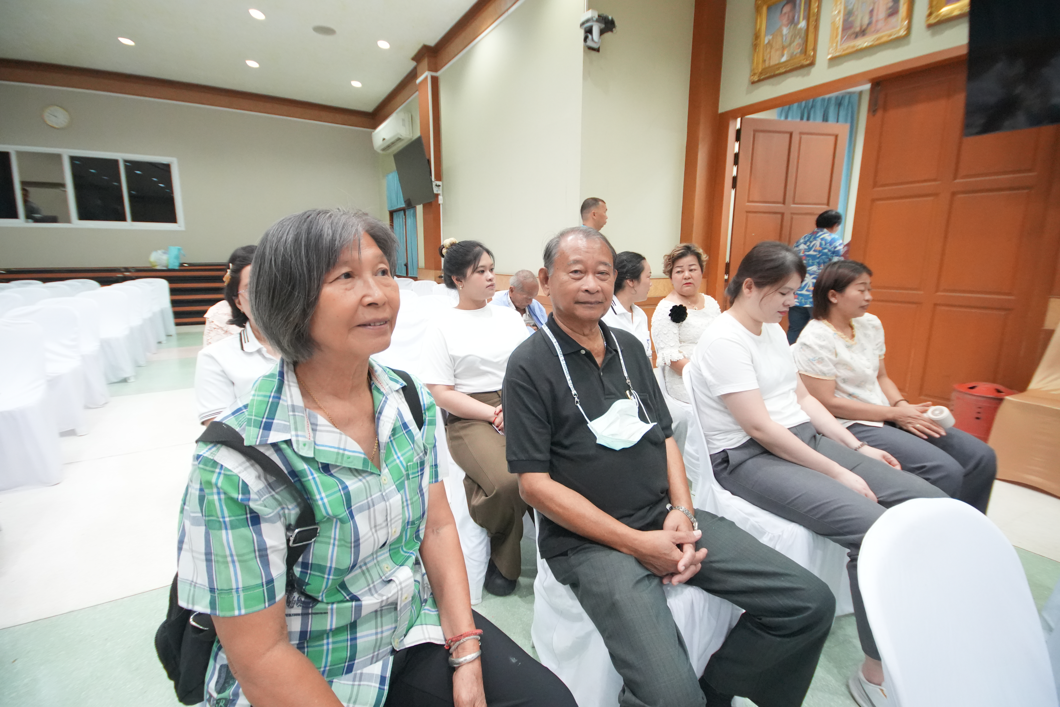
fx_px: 442
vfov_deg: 77.3
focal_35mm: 15
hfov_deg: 100.4
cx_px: 530
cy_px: 354
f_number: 4
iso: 4000
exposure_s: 1/100
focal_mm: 10
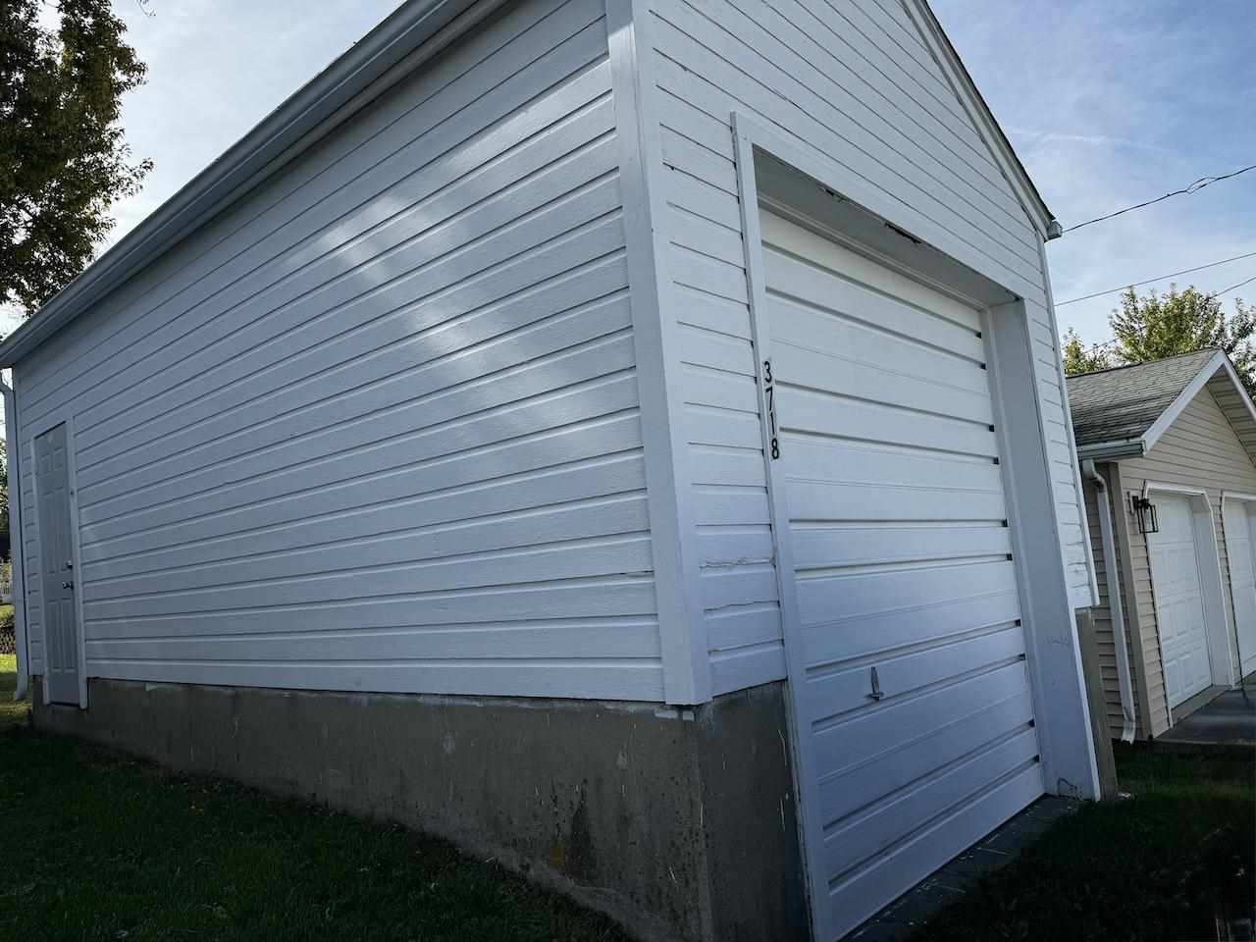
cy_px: 471
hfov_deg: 71.6
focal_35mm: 24
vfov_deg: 56.8
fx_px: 871
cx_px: 628
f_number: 1.78
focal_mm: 6.76
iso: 80
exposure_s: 1/2710
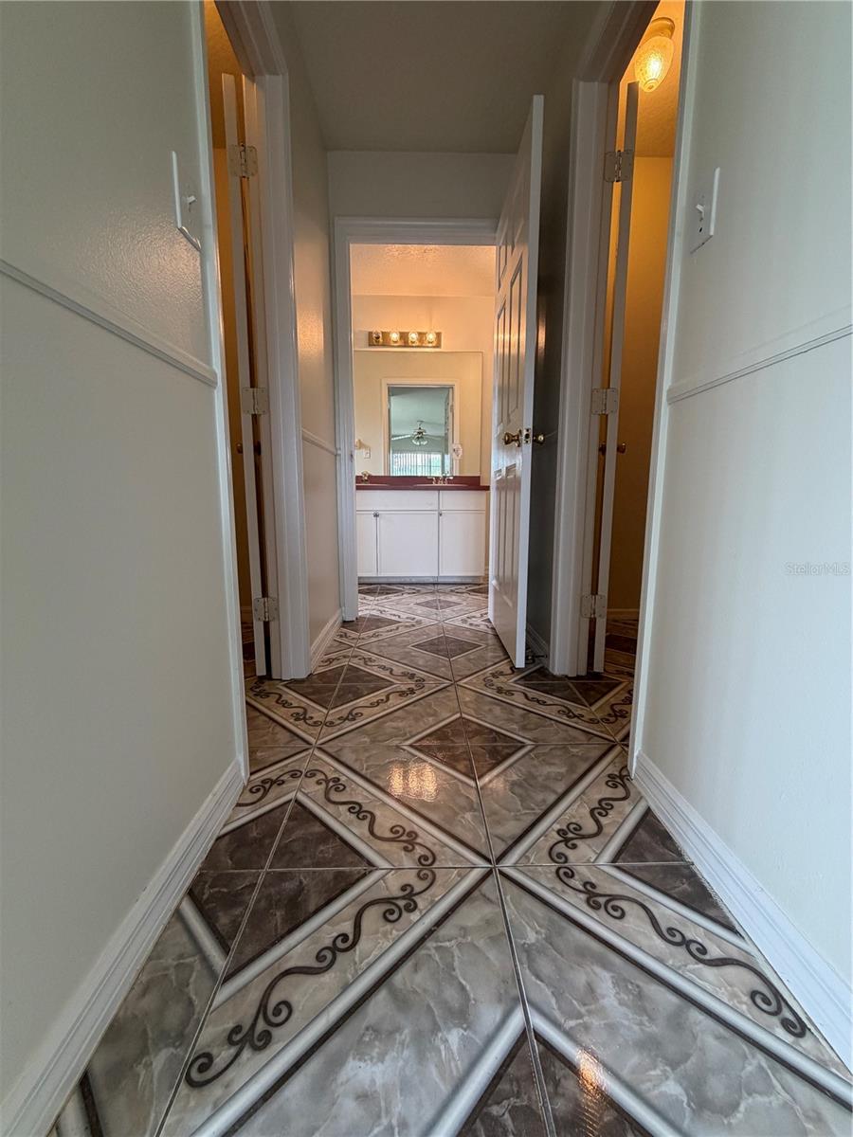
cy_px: 568
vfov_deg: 102.1
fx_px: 460
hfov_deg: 85.7
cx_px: 426
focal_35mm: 14
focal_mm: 2.22
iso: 200
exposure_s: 1/120
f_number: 2.2
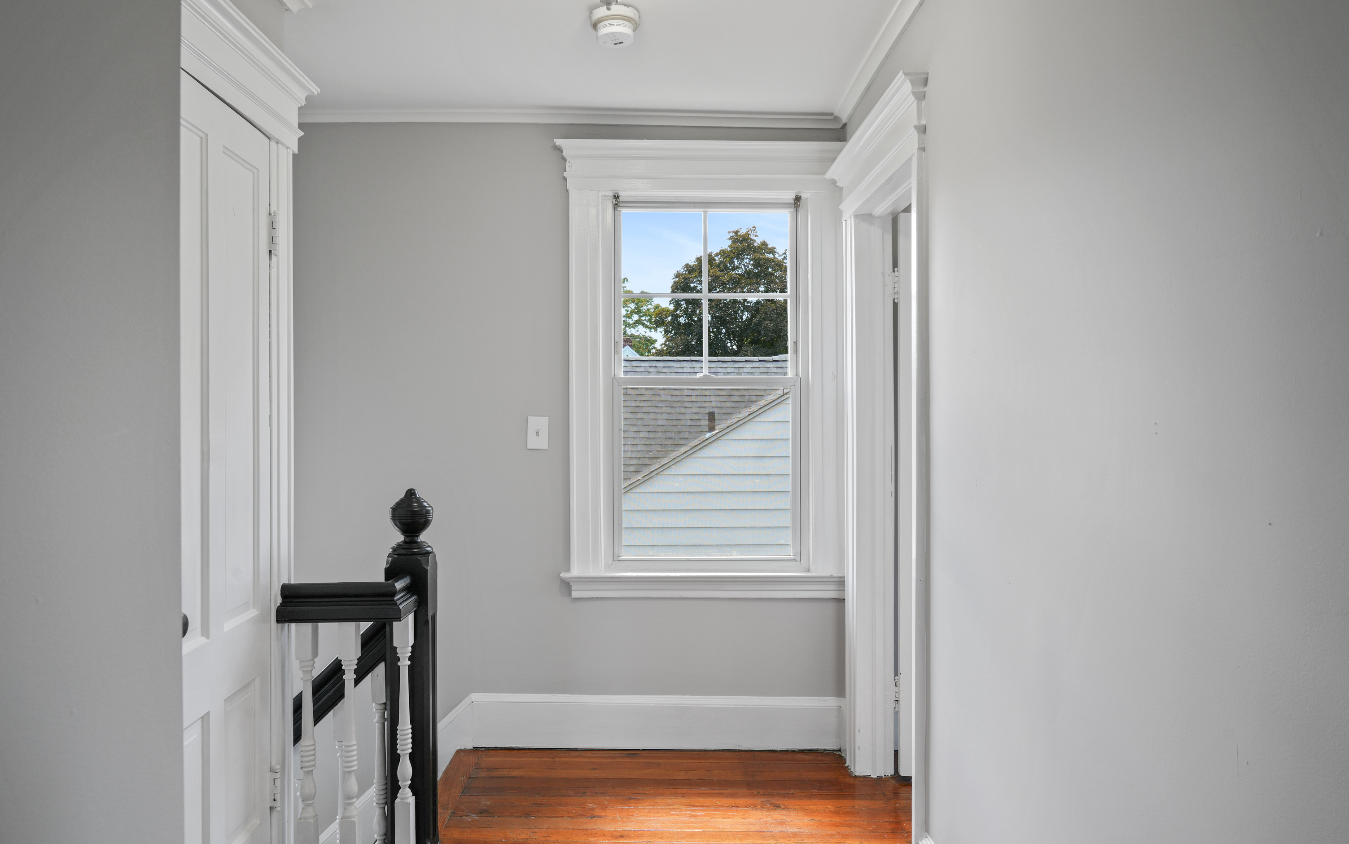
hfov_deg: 72.5
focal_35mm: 25
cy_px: 438
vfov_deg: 49.3
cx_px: 670
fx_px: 919
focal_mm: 24
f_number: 9
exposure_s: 1/10
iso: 125
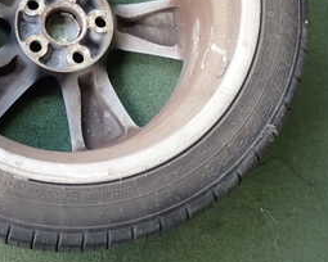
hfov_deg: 27.1
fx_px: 670
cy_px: 14
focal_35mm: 69
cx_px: 72
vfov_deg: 21.5
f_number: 2.3
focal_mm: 5.4
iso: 200
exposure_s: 1/80
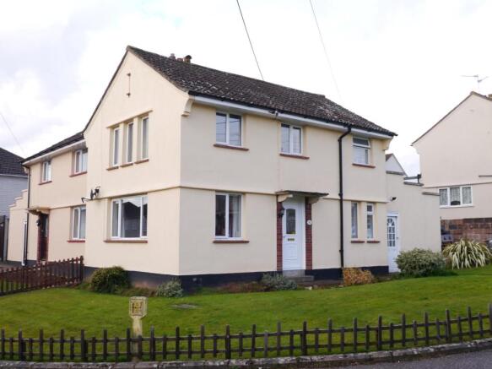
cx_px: 246
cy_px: 184
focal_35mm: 38
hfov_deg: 49.0
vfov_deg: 37.7
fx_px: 540
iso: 160
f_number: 5.6
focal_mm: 19
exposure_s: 1/200
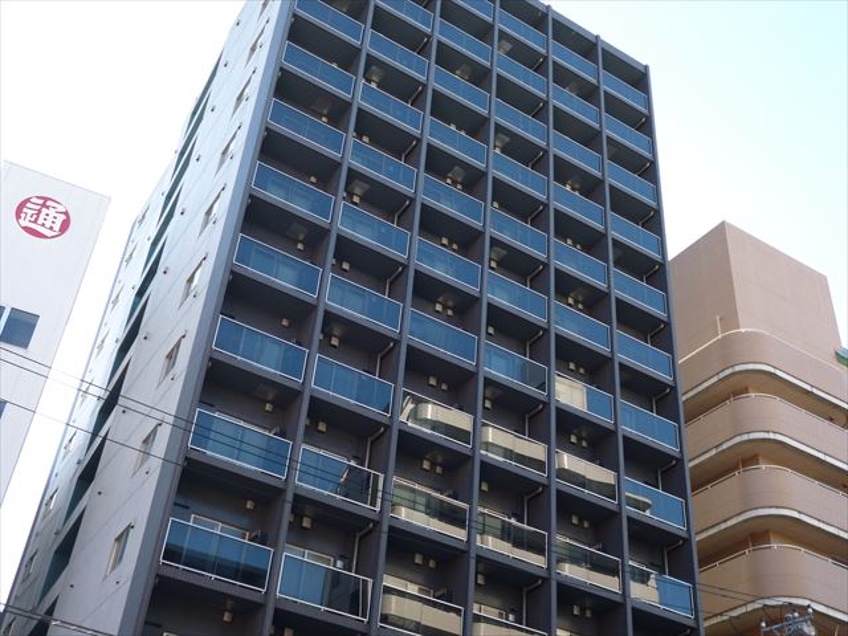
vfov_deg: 35.1
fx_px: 1004
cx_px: 424
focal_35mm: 41
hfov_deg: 45.8
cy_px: 318
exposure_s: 1/100
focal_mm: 7.3
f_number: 3.7
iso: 100
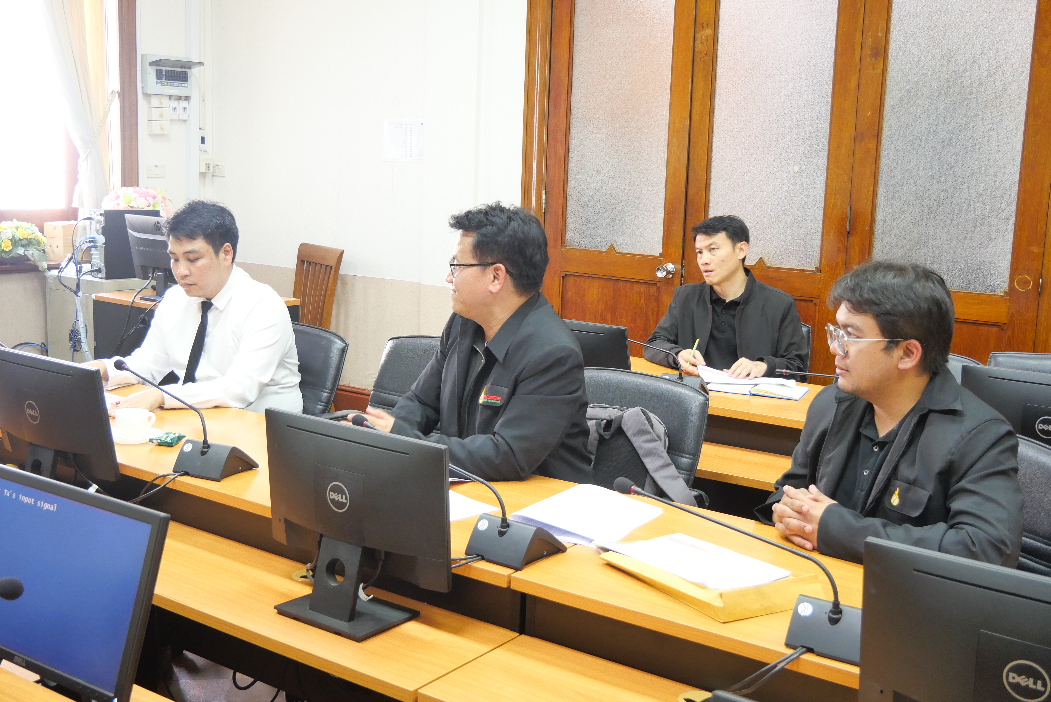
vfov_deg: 34.2
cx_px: 522
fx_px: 1139
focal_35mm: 39
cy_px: 333
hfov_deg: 49.5
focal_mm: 18
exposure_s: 1/13
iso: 1000
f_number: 3.9
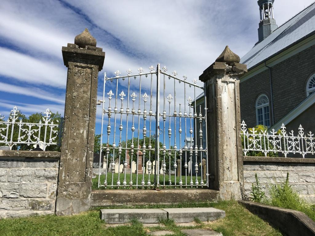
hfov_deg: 61.7
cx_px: 158
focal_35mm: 29
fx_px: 264
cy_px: 118
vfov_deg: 48.2
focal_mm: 4.15
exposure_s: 1/2564
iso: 25
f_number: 2.2
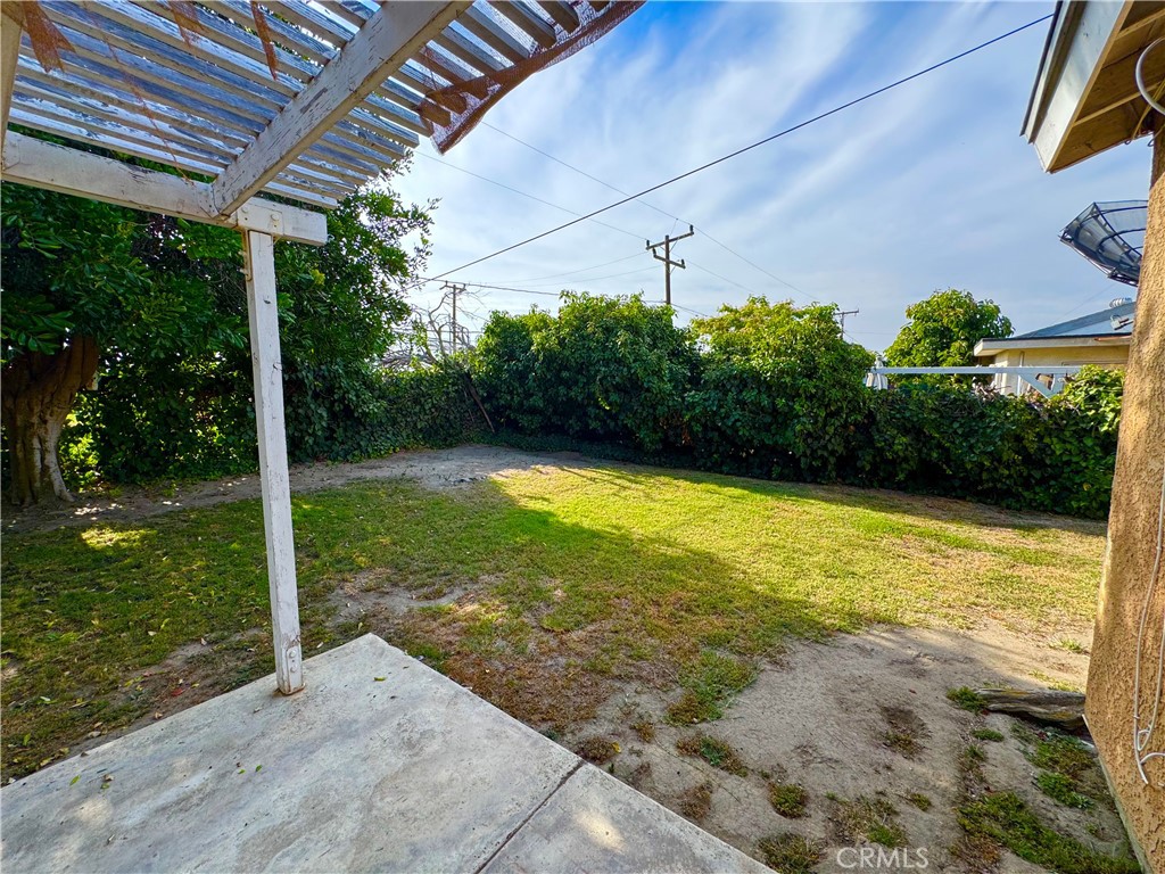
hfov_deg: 102.1
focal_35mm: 14
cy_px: 437
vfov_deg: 85.7
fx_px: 471
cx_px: 582
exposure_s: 1/556
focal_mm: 2.22
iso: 40
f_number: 2.2
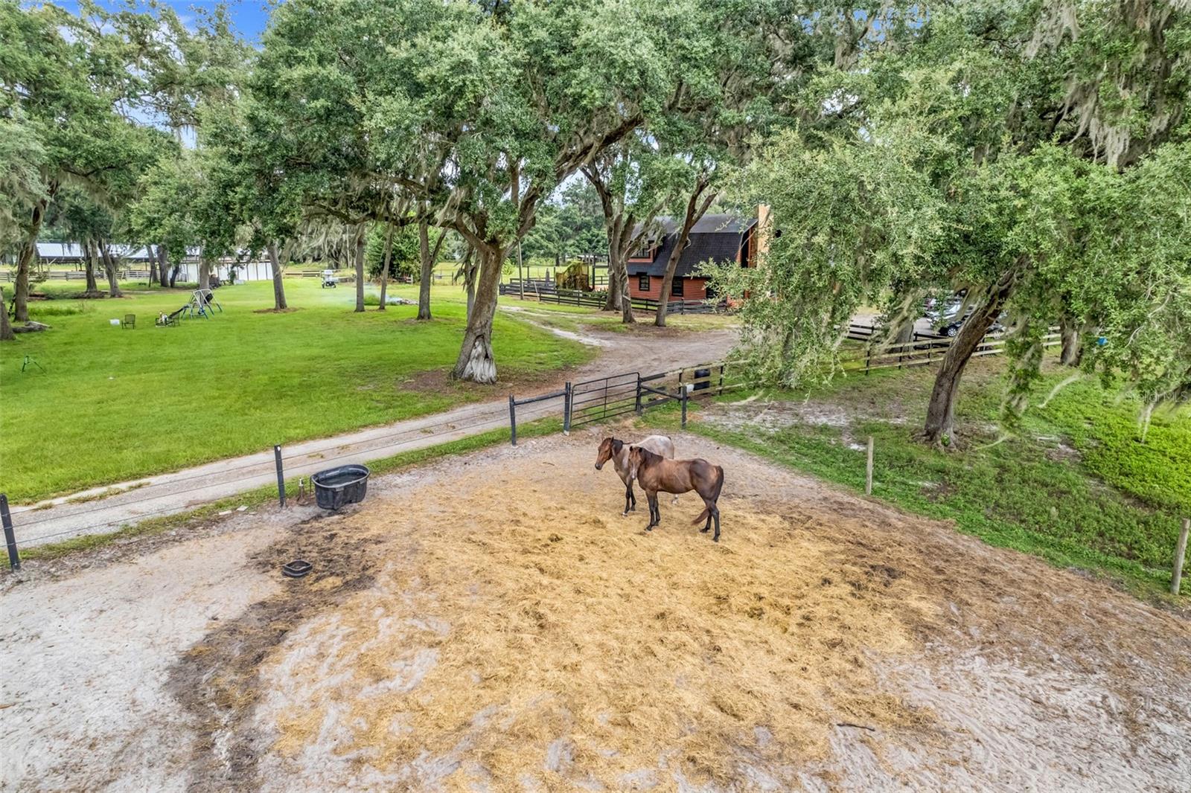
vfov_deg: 57.2
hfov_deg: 78.6
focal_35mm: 22
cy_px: 396
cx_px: 596
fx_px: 728
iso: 100
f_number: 2.8
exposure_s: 1/20
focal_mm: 8.38
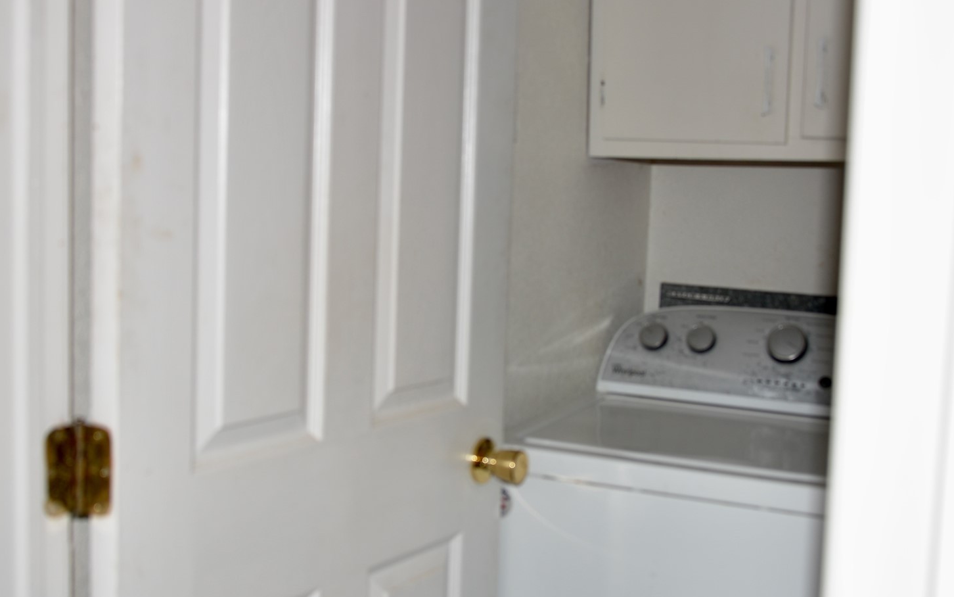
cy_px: 306
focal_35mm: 50
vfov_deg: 25.8
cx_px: 462
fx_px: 1300
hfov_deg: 40.3
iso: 320
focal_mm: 35
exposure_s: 1/60
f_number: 3.8
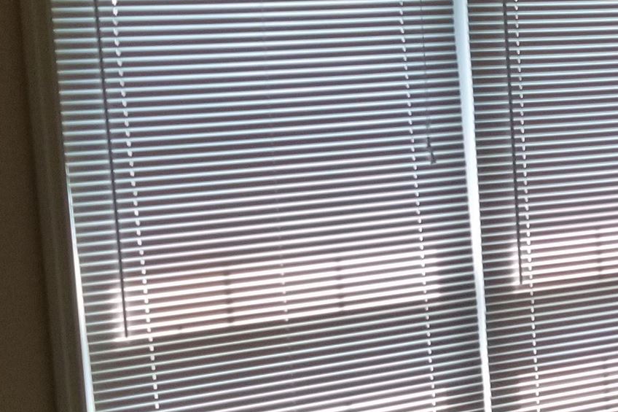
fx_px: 1682
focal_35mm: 98
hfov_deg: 20.2
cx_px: 624
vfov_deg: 13.9
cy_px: 309
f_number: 1.7
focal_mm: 4.25
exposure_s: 1/138
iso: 50
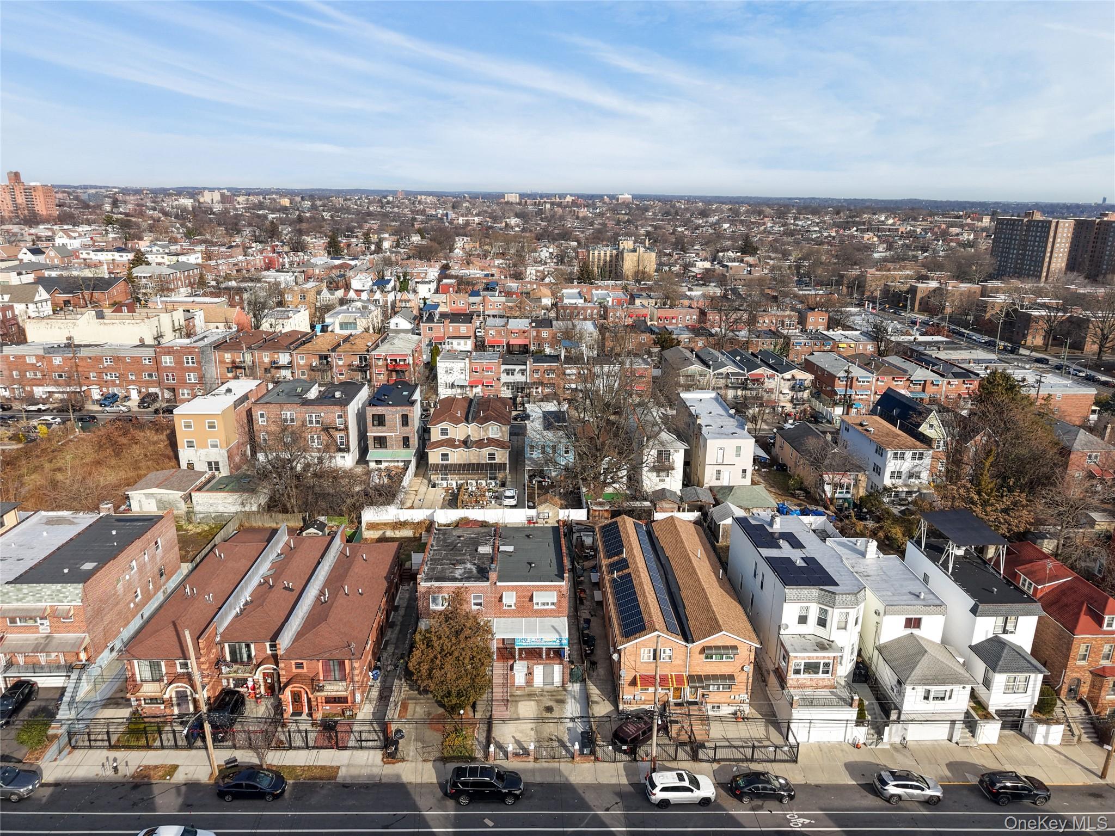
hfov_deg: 71.6
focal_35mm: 24
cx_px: 558
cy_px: 418
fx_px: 773
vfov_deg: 56.8
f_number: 1.8
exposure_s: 1/400
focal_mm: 8.67
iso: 120
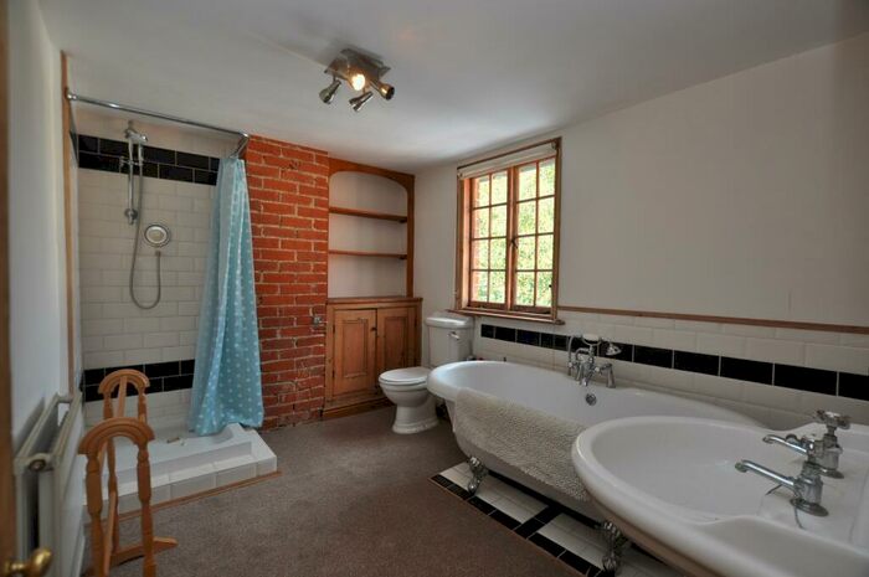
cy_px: 288
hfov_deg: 100.5
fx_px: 362
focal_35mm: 15
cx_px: 434
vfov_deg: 77.2
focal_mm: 10
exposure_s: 1/60
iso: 400
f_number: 4
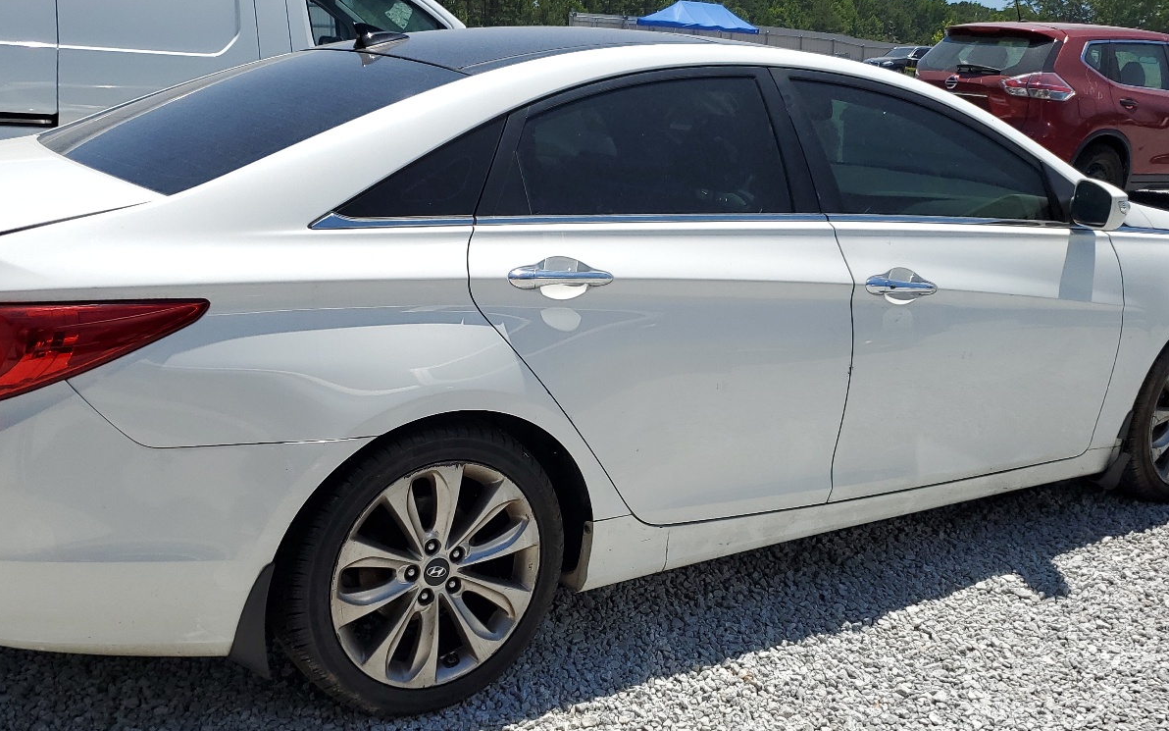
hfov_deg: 52.7
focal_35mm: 37
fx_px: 1179
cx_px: 559
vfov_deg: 34.4
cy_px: 394
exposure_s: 1/5000
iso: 50
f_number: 1.5
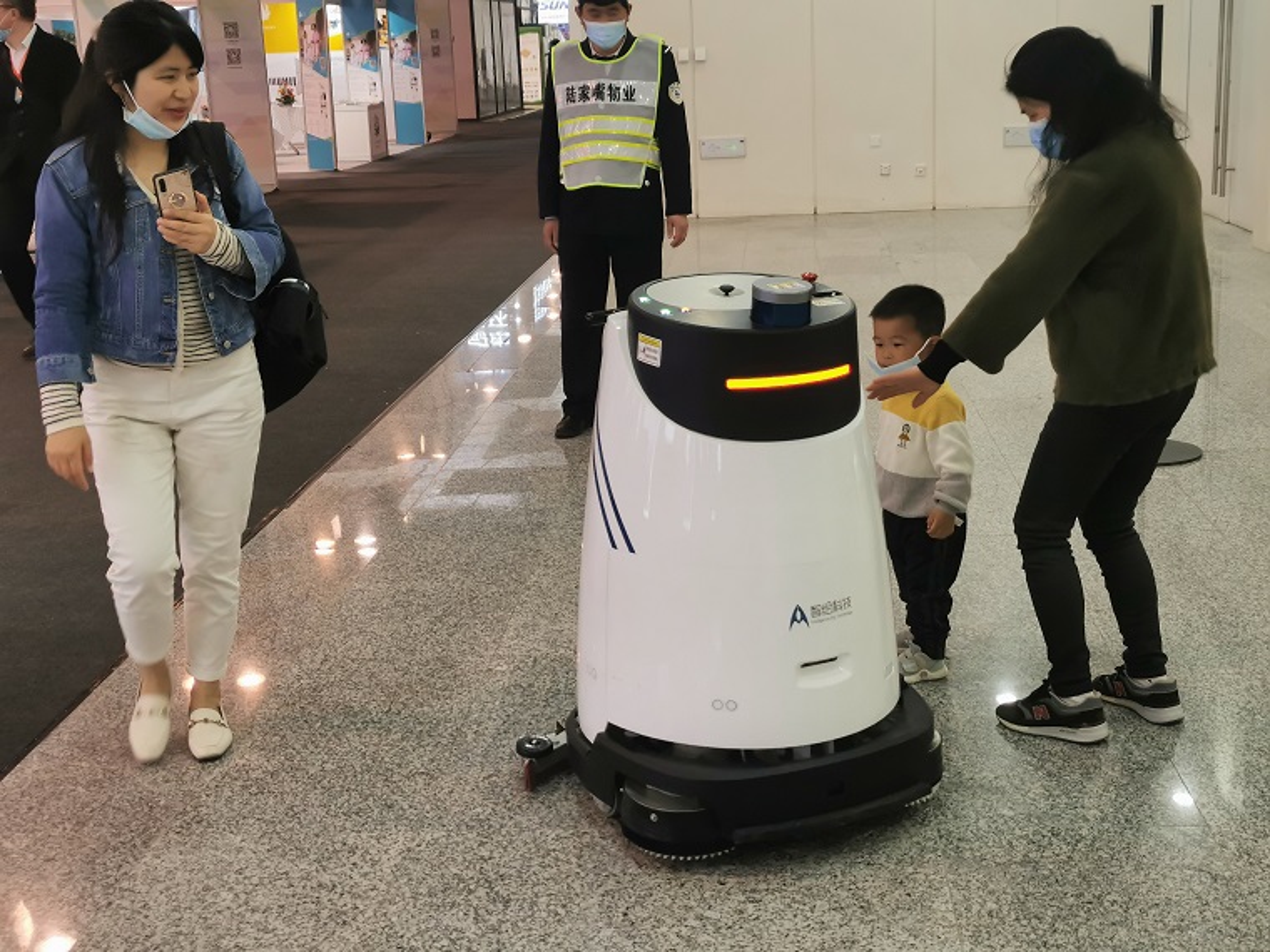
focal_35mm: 48
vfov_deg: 30.3
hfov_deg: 39.7
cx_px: 635
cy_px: 476
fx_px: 1761
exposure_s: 1/100
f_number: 1.8
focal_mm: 5.58
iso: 160
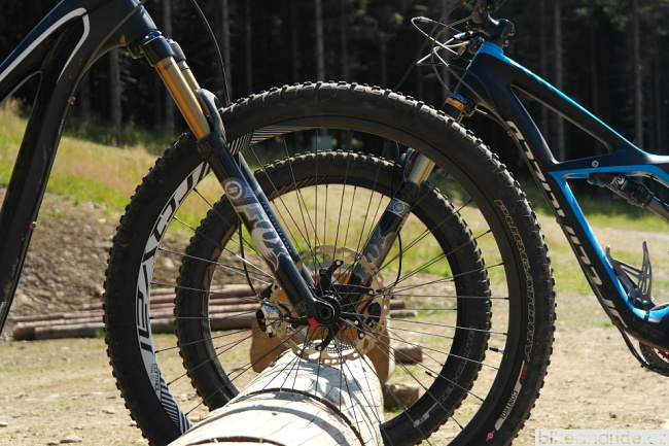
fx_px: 1561
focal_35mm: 84
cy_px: 223
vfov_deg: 16.3
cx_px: 334
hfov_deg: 24.2
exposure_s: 1/200
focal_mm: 55
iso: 100
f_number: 6.3
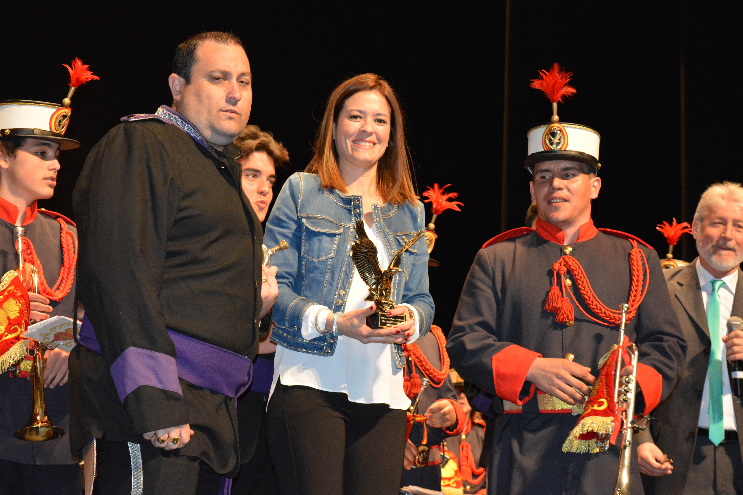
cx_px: 372
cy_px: 248
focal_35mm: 82
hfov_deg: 24.6
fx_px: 1703
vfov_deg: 16.6
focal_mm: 55
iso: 3200
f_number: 5.6
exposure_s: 1/60
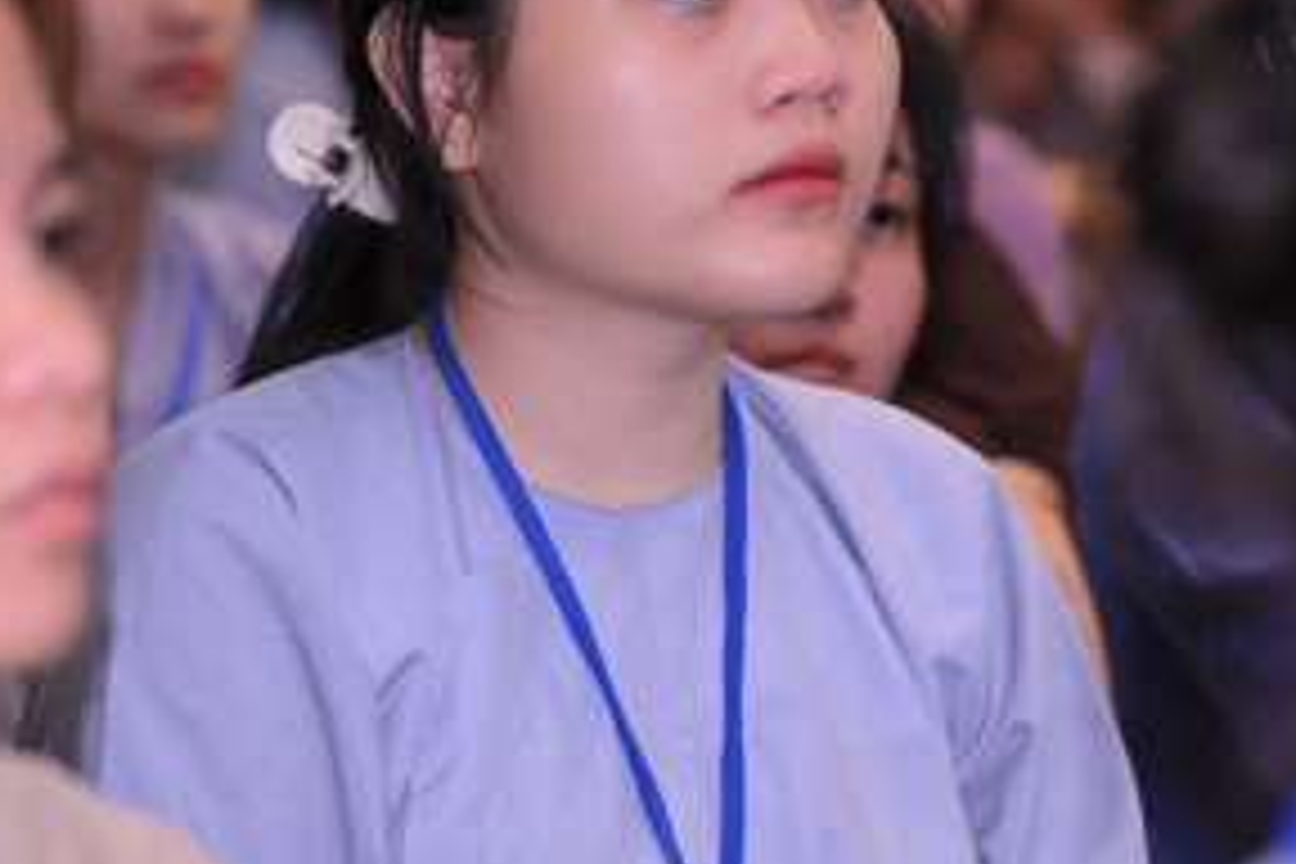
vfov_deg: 5.1
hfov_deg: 7.6
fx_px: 9755
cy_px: 434
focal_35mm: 271
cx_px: 788
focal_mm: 120
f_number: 4
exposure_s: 1/160
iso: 2500
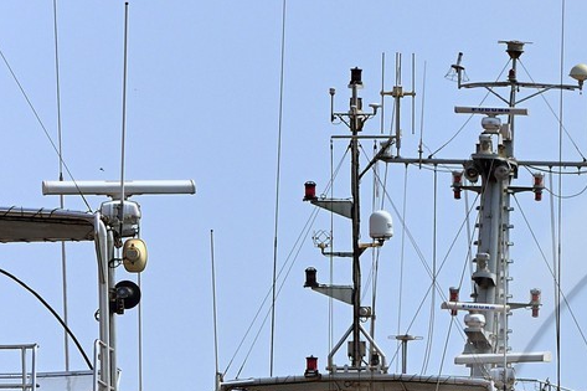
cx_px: 908
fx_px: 7449
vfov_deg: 3.0
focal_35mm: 457
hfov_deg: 4.5
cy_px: 601
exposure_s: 1/1600
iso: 400
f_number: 8
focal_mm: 135
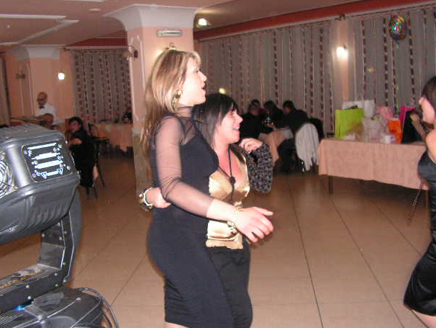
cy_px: 160
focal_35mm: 38
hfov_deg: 49.0
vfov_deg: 37.7
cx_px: 214
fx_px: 479
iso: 200
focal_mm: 6
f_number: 3.2
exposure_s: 1/40
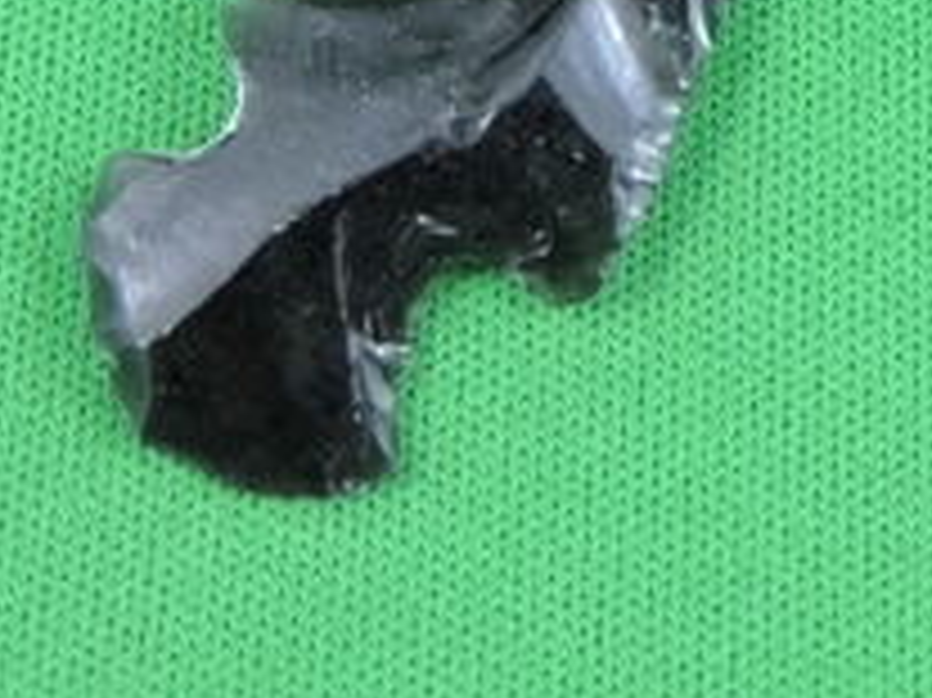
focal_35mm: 112
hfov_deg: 17.0
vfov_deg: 12.0
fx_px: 3014
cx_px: 1042
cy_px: -599
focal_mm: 5.4
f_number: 3.5
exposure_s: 1/125
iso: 800
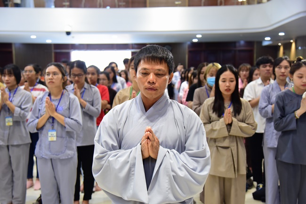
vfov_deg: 29.2
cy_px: 102
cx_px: 153
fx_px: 391
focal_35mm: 46
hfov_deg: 42.8
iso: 1600
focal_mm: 46
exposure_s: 1/80
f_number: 4
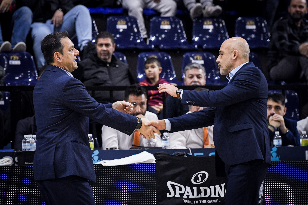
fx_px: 1711
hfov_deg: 10.3
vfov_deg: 6.9
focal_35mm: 200
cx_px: 154
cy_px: 102
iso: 6400
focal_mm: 200
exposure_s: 1/1250
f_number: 4.5
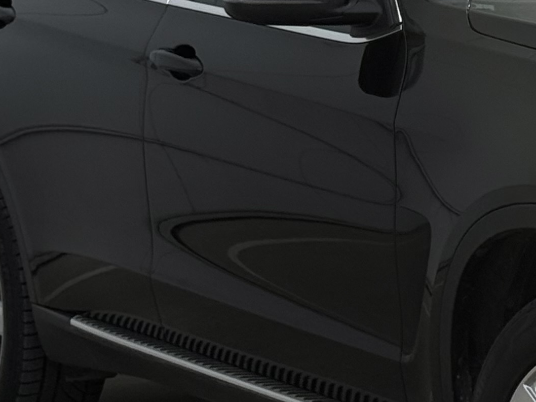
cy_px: 133
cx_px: 699
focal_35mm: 183
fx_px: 2833
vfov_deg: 8.1
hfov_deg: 10.6
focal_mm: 6.76
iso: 80
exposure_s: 1/3534
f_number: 1.78
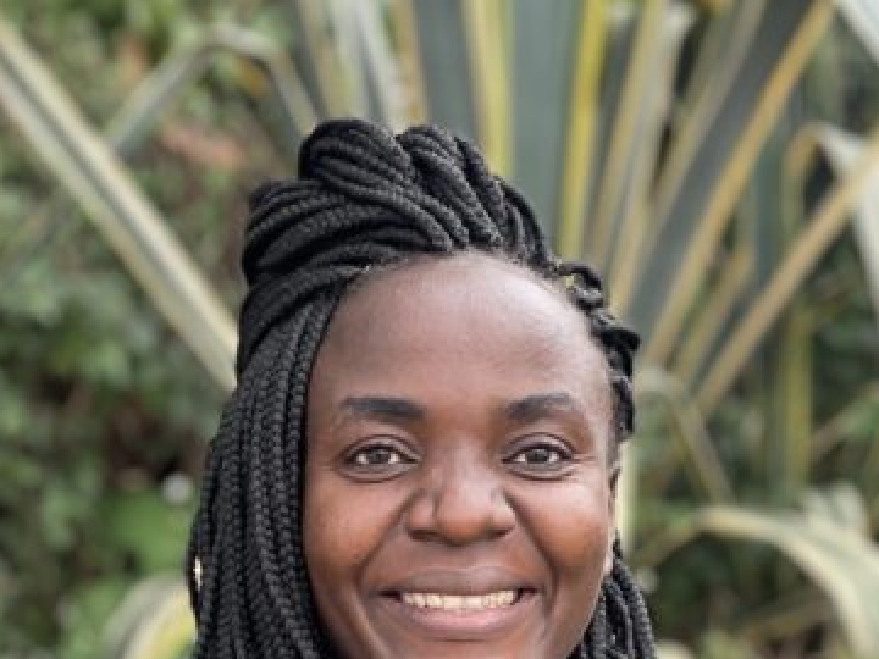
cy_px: 840
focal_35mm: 74
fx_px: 1879
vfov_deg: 18.6
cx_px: 330
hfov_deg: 26.2
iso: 50
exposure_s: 1/121
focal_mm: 4.2
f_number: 1.6
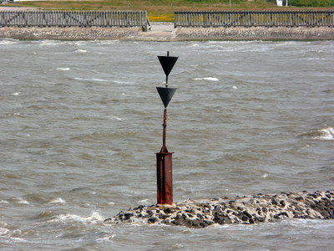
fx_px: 4863
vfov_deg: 3.0
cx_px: 167
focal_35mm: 504
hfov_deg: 3.9
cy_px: 126
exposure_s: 1/400
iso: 100
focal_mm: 82.8
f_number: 6.3
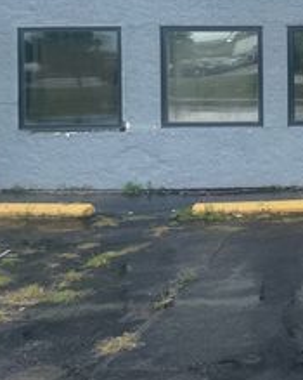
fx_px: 651
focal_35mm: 58
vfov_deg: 31.7
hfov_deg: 22.8
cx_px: 416
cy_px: 79
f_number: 1.6
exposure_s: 1/955
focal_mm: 4.2
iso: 32
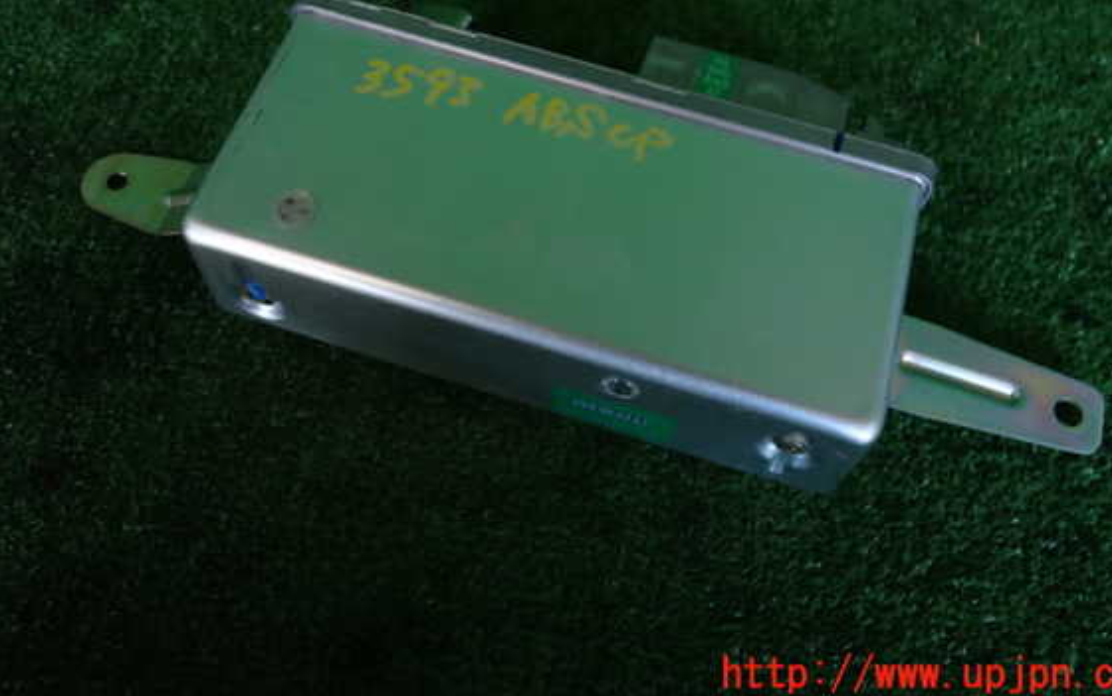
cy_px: 254
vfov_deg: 37.0
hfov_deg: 56.7
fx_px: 1031
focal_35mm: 34
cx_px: 575
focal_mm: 5.4
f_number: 2.3
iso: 125
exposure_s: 1/60
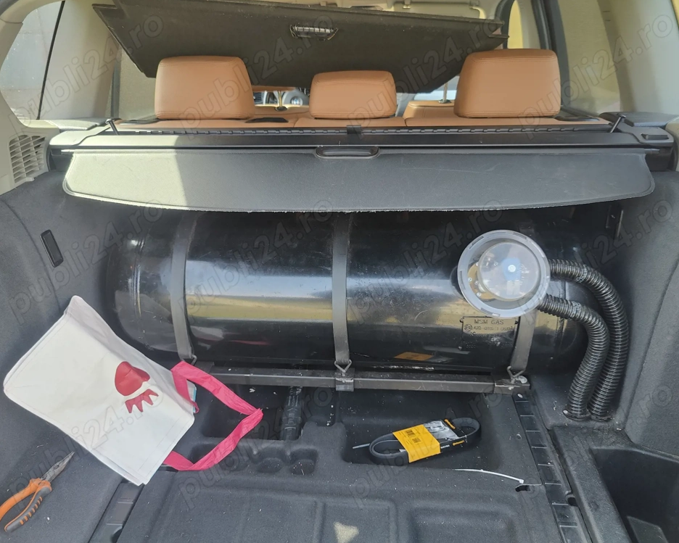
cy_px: 271
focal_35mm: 24
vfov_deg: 58.8
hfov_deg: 70.3
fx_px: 482
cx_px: 340
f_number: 1.8
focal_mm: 6.06
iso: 64
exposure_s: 1/167
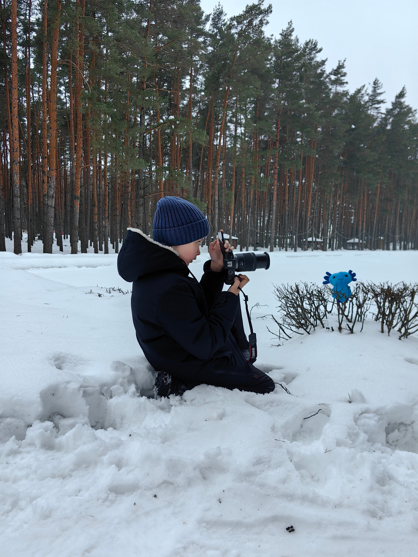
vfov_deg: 65.3
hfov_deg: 51.4
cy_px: 278
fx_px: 435
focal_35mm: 27
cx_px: 209
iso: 50
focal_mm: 6.35
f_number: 2
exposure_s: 1/1464
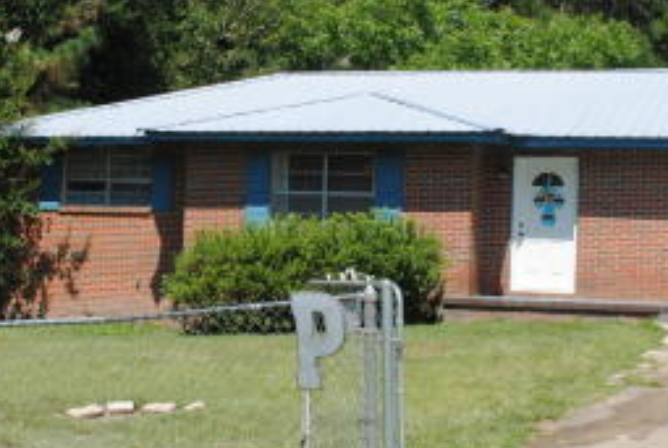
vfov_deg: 18.0
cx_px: 276
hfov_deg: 26.6
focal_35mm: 76
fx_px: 1413
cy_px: 189
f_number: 8
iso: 100
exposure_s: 1/200
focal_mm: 18
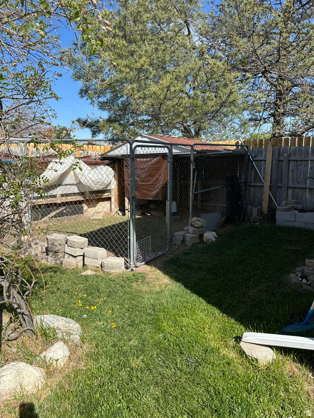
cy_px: 209
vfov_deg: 71.6
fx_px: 290
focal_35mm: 24
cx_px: 157
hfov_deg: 56.8
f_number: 1.78
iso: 80
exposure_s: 1/3155
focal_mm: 6.86
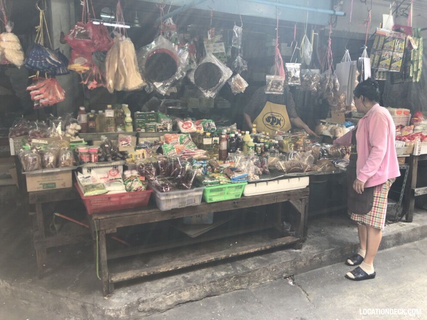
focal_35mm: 28
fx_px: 345
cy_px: 160
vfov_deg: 49.8
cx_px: 214
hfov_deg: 63.4
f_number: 1.8
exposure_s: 1/100
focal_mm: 3.99
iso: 25
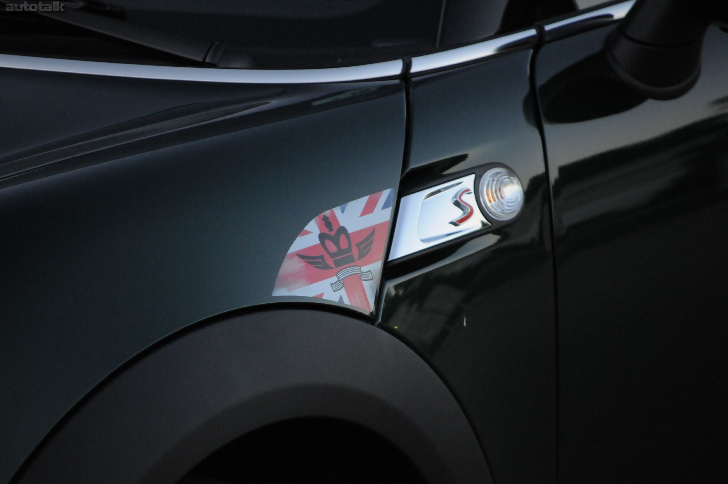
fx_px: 4848
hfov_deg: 8.6
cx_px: 364
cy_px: 242
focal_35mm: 240
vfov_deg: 5.7
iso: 2000
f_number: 5.3
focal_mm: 160
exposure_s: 1/400
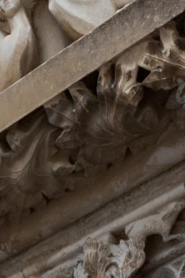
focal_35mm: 120
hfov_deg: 11.4
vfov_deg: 13.6
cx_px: 40
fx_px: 926
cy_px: 615
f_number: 3.2
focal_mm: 24
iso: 200
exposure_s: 1/1000
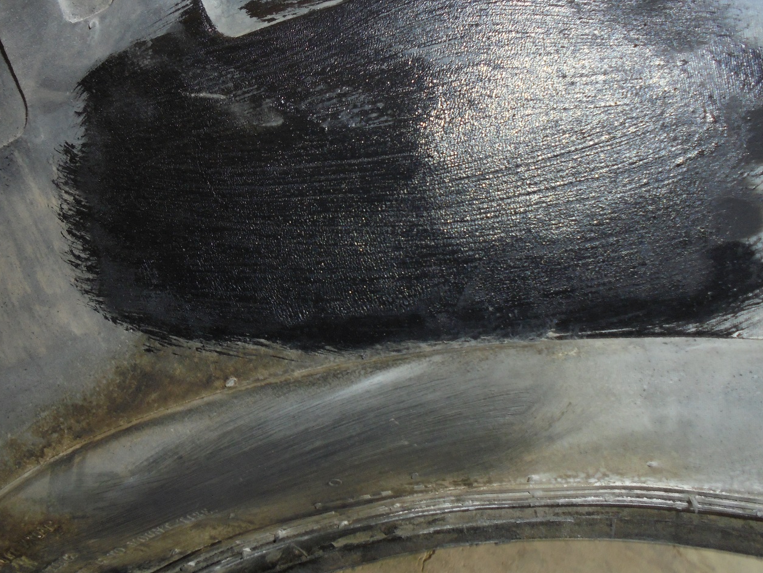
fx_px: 683
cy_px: 235
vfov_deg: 45.3
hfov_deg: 58.2
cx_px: 339
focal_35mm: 31
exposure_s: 1/30
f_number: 3.5
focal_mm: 4.6
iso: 200
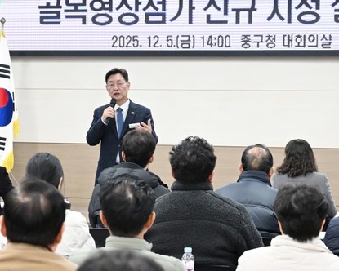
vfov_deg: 13.0
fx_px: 1184
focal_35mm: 118
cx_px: 70
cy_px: 199
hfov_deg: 16.2
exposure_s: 1/125
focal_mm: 67
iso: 3200
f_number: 6
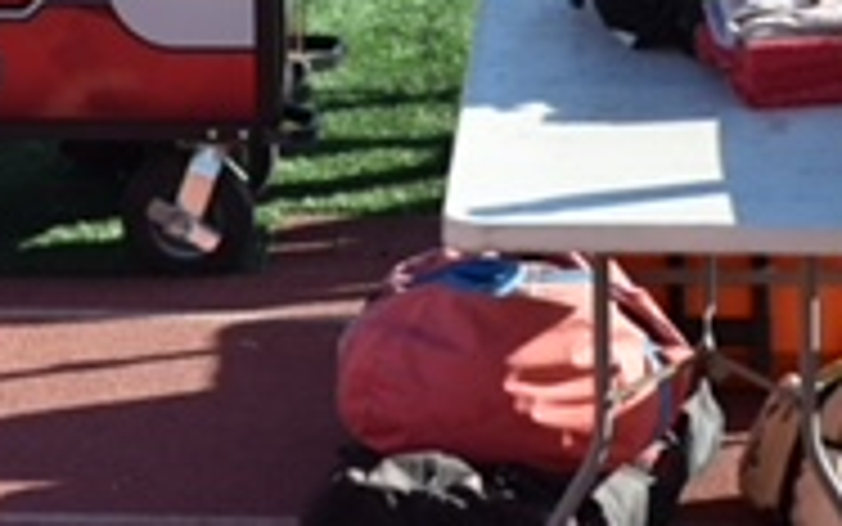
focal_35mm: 640
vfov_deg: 2.1
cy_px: -301
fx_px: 14691
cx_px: -392
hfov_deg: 3.3
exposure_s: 1/1000
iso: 400
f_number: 4.8
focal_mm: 122
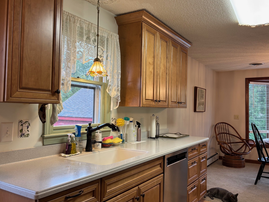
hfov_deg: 58.3
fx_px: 241
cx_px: 139
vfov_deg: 45.4
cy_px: 97
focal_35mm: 31
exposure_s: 1/60
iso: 80
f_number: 1.6
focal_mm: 5.96
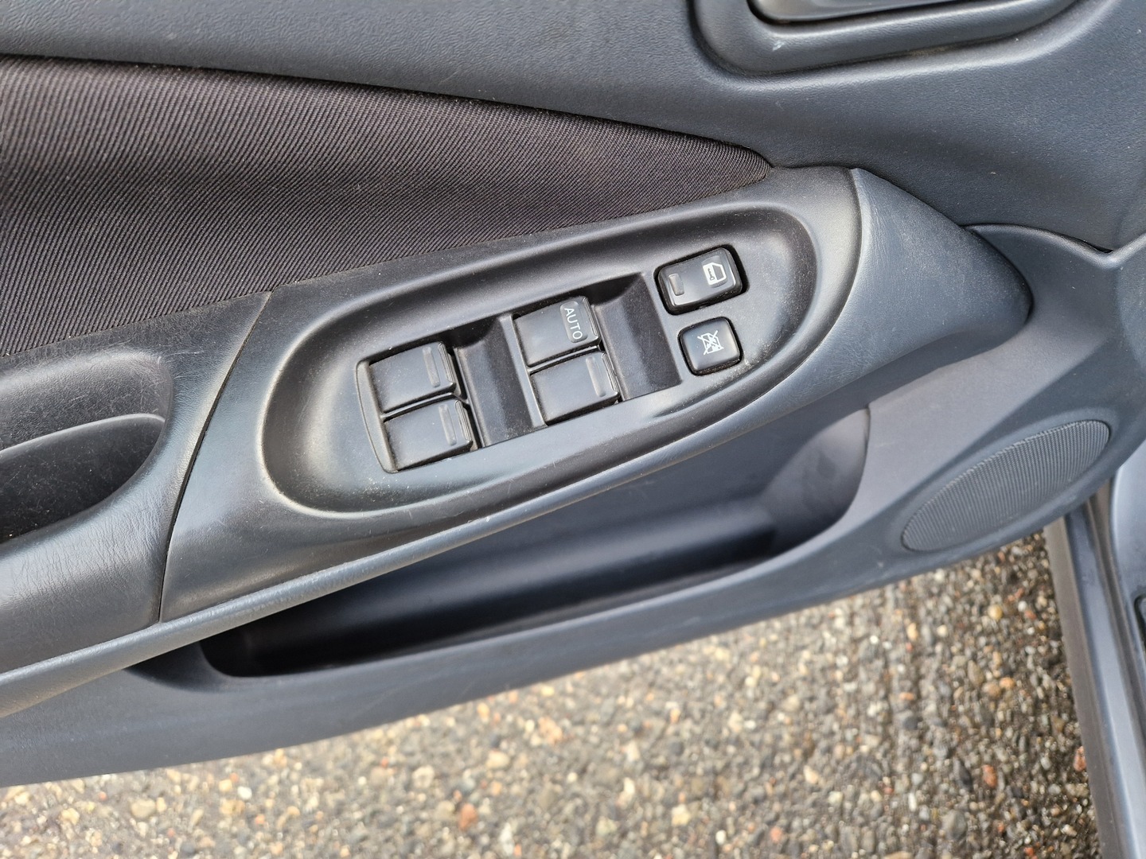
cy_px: 430
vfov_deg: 58.9
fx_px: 761
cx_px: 573
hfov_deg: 73.9
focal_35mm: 23
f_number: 1.8
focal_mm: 5.4
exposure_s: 1/180
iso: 200
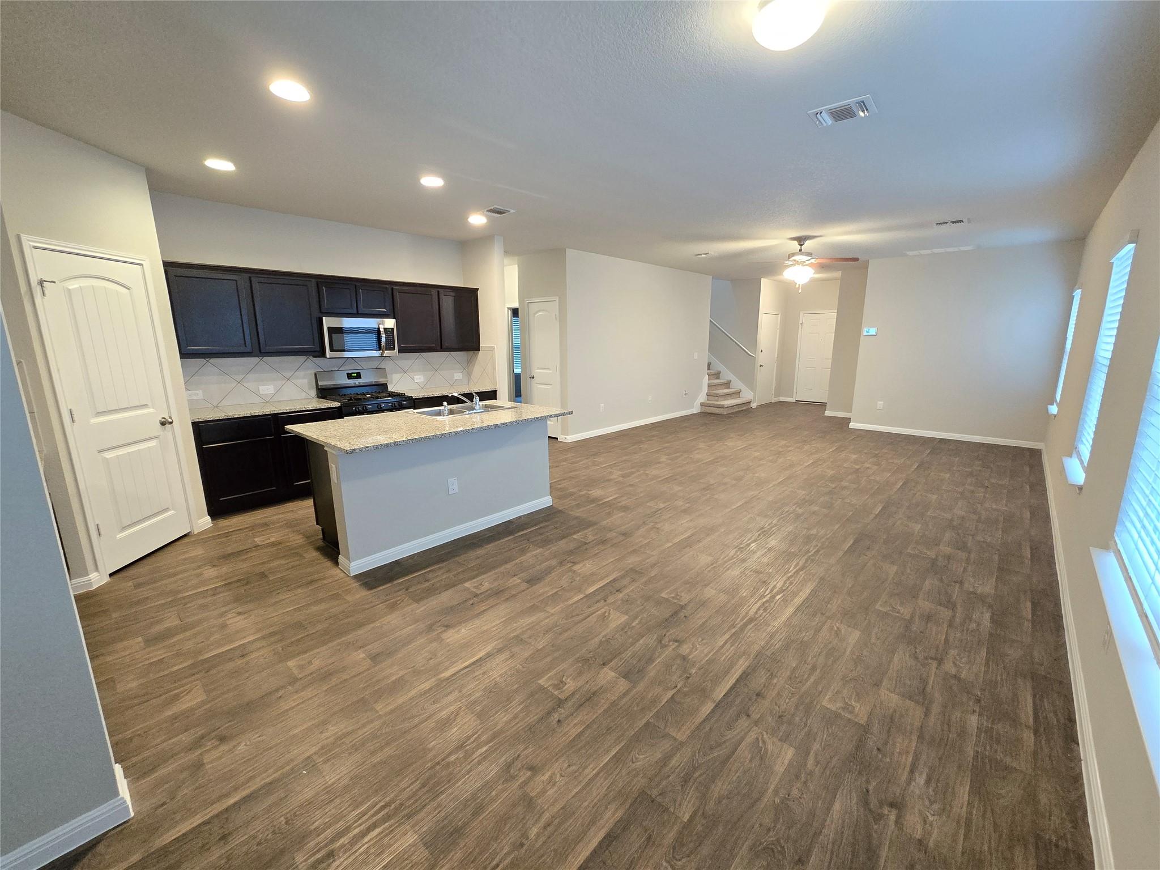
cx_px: 580
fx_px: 436
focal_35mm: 13
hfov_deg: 106.2
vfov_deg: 89.9
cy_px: 435
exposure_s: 1/60
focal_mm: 2.2
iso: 1000
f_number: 2.2
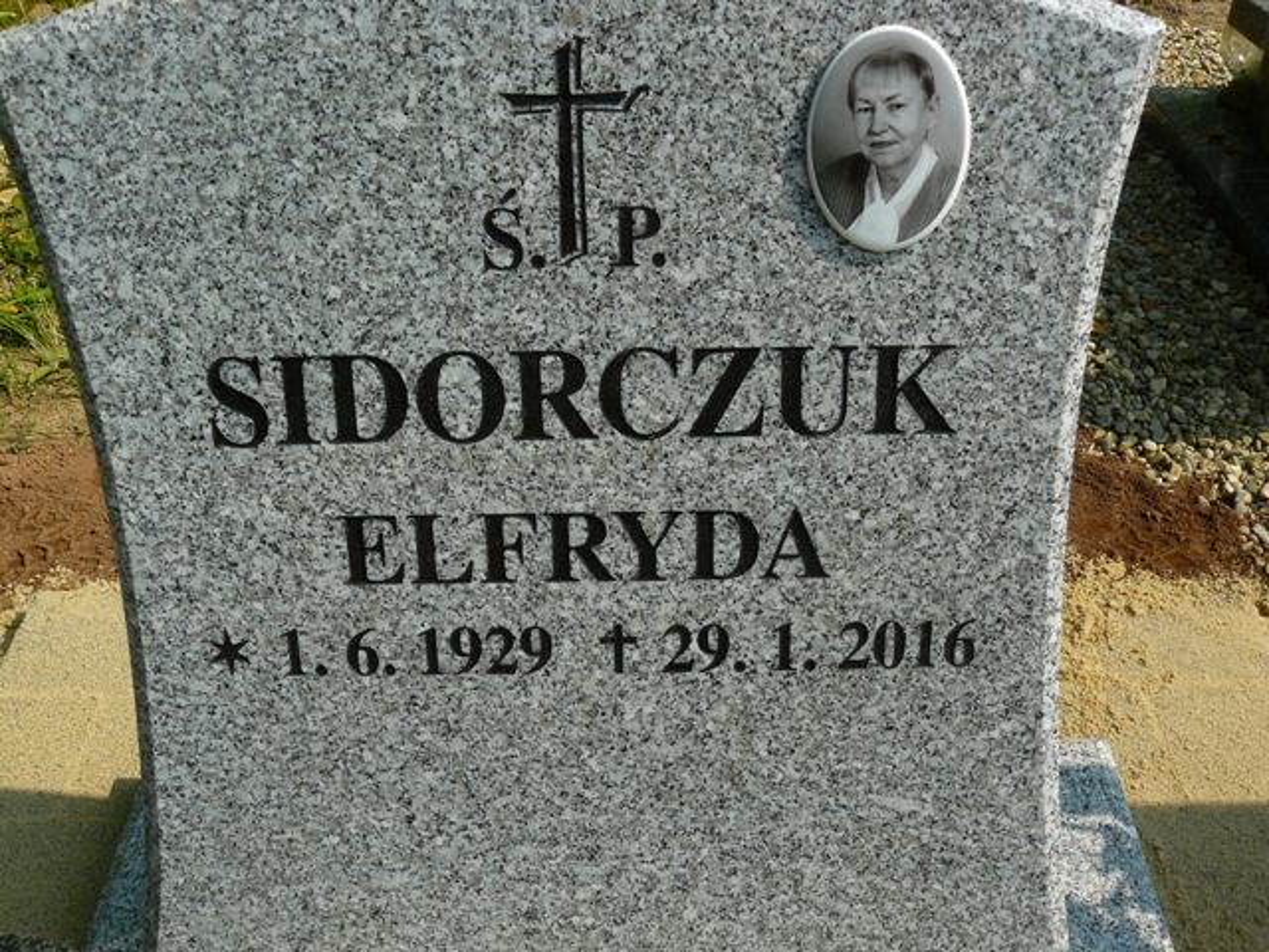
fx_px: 1320
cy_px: 476
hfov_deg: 51.4
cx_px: 634
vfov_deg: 39.7
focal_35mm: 36
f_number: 5.6
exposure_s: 1/400
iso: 100
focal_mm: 6
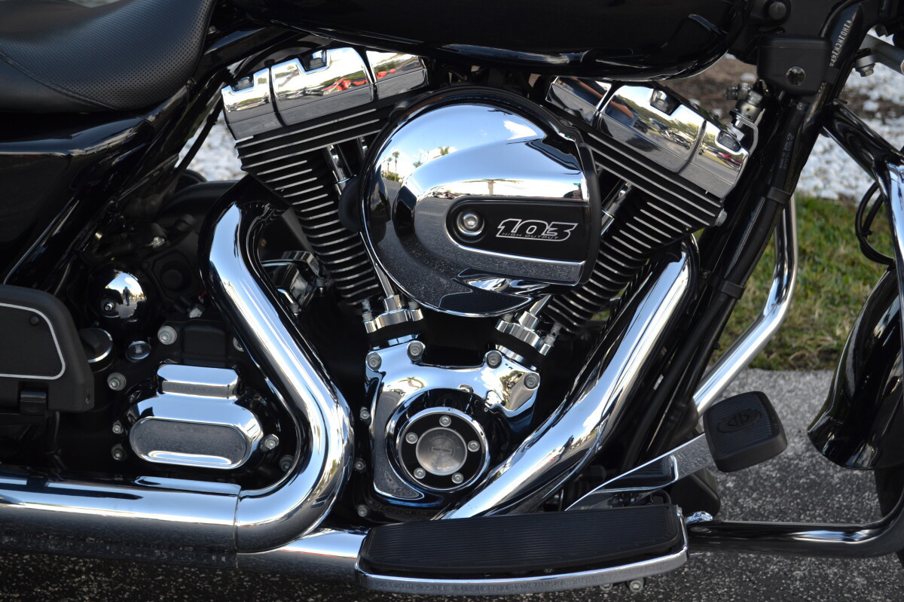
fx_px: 1431
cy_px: 301
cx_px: 452
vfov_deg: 23.8
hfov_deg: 35.1
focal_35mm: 57
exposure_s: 1/125
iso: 100
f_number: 5.6
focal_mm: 38
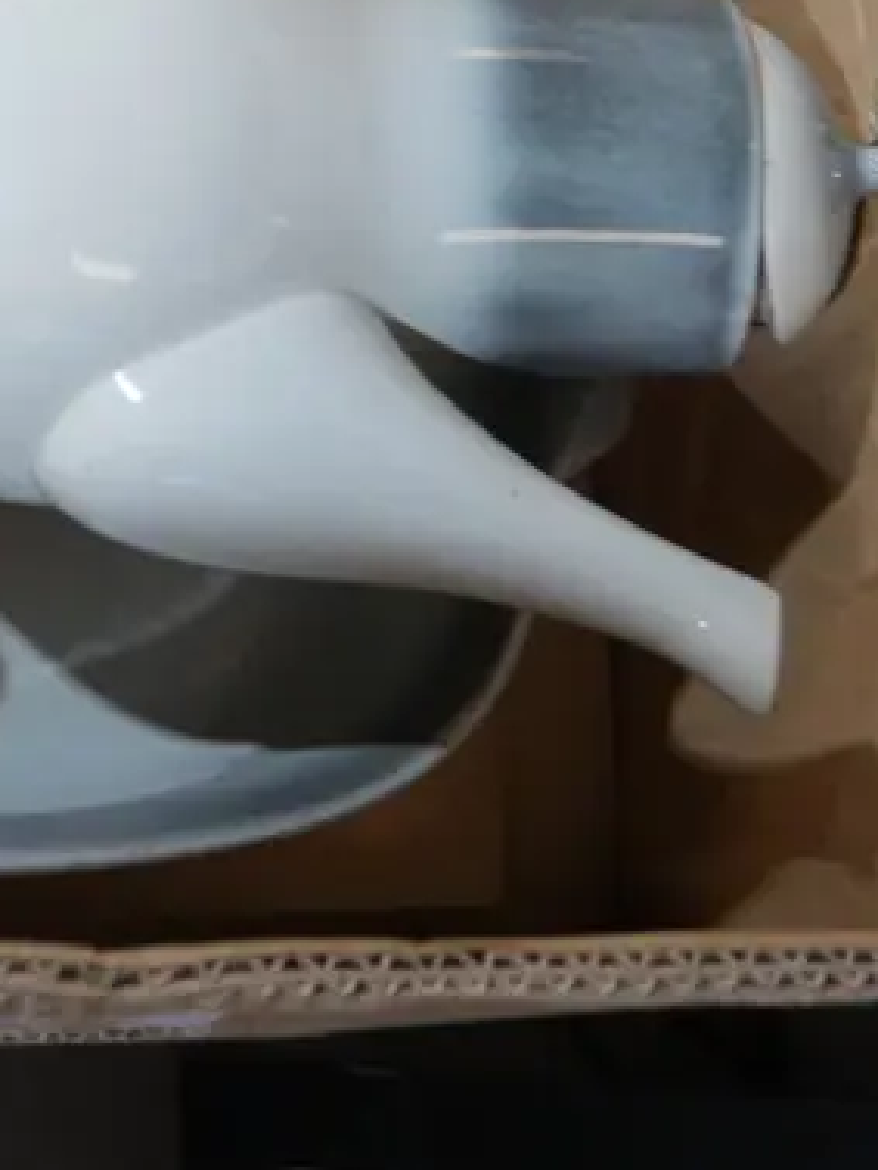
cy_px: -233
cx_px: -209
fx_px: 2569
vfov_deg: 23.5
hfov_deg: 18.3
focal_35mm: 76
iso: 1000
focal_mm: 14
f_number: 3.5
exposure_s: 1/60
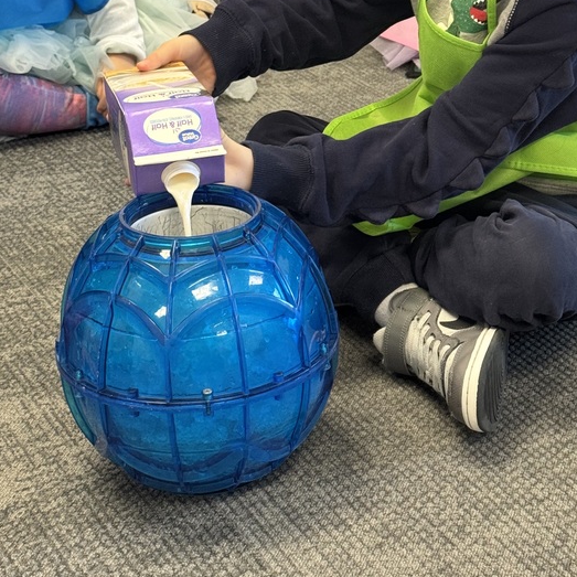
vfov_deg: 20.6
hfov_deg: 20.8
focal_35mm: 83
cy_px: 103
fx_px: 1565
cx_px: 368
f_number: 1.78
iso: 125
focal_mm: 6.76
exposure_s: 1/60
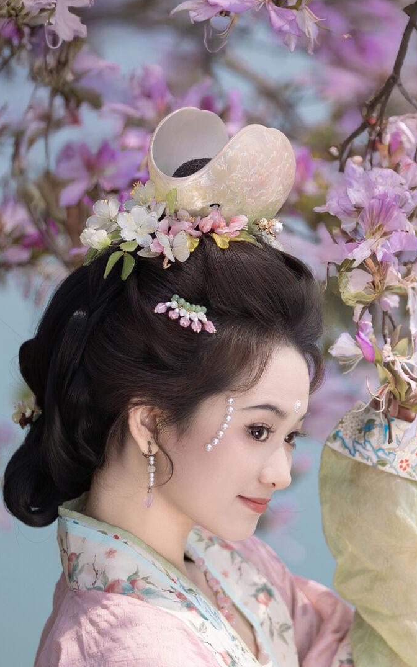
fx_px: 4345
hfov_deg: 5.5
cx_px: 261
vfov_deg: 8.8
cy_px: 476
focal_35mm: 239
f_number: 2.8
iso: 100
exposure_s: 1/2000
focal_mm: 140
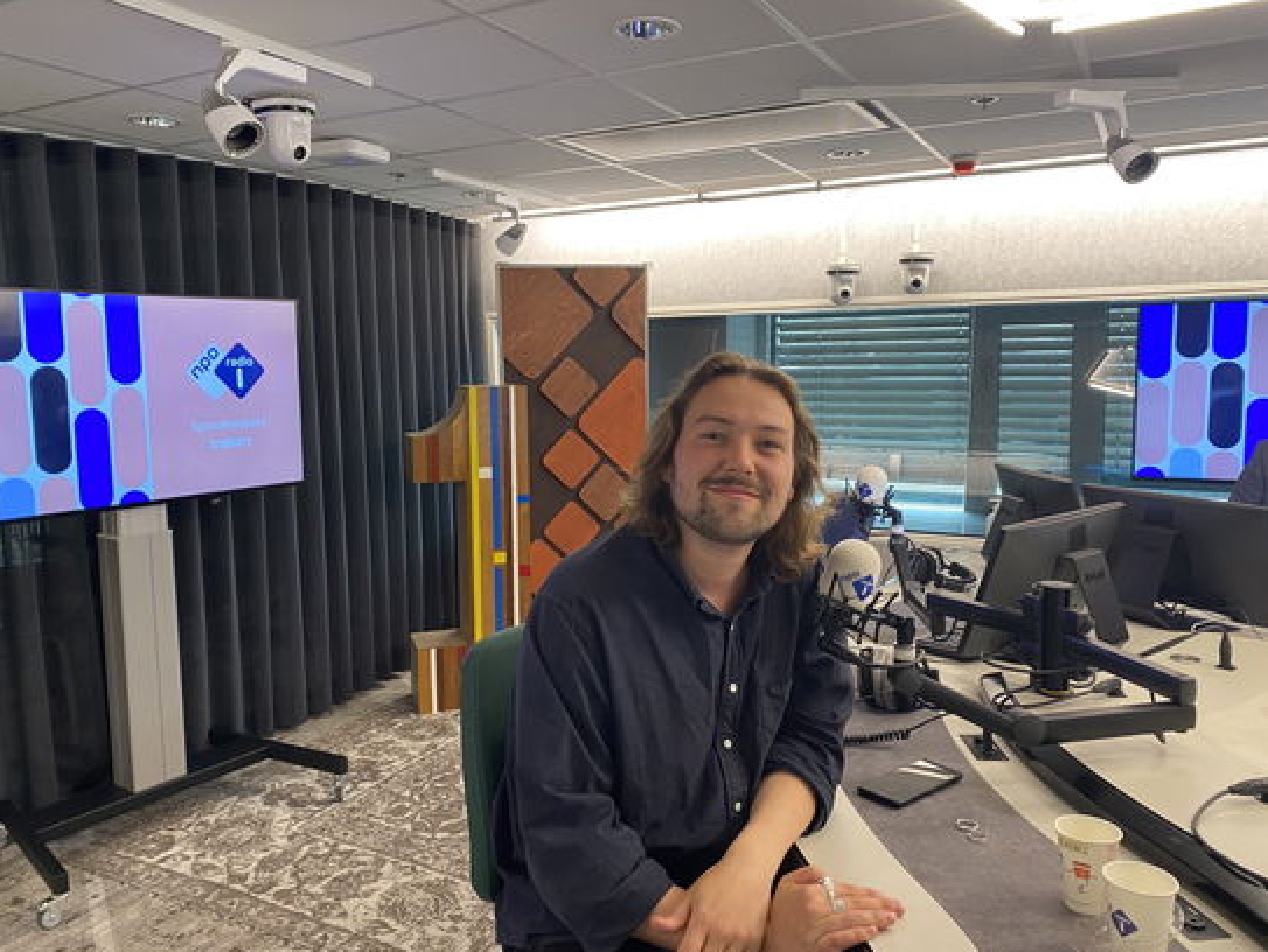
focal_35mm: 27
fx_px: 990
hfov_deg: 65.3
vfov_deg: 51.4
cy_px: 474
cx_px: 614
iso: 200
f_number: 1.8
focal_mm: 4.25
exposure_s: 1/50
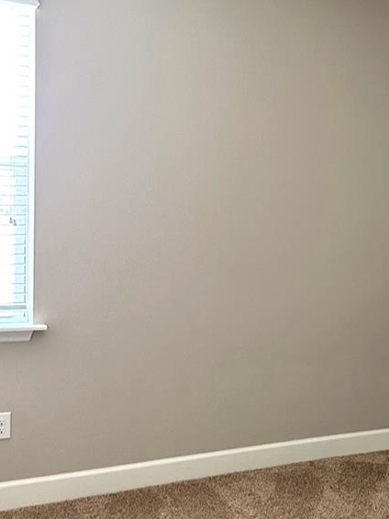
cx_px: 361
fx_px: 764
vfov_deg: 37.4
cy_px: 294
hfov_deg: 27.4
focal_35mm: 51
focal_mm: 6.86
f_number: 1.78
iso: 250
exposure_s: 1/60
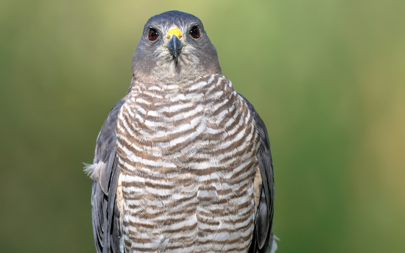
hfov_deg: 2.7
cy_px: 123
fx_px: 8444
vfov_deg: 1.7
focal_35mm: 765
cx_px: 203
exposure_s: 1/1000
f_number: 5.6
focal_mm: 500
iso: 500
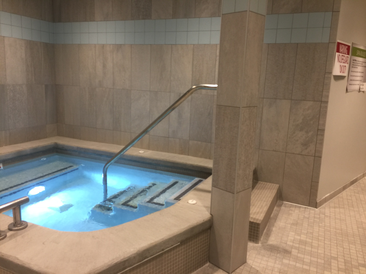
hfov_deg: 61.7
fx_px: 307
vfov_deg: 48.2
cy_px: 137
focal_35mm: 29
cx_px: 183
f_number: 2.2
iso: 32
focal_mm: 4.15
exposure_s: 1/15
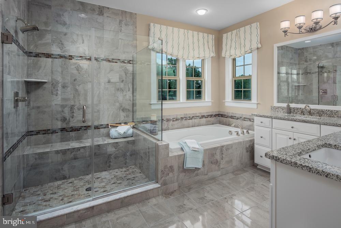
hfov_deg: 86.9
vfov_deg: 64.6
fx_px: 180
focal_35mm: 19
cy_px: 114
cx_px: 170
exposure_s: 1/250
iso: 320
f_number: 9
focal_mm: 19
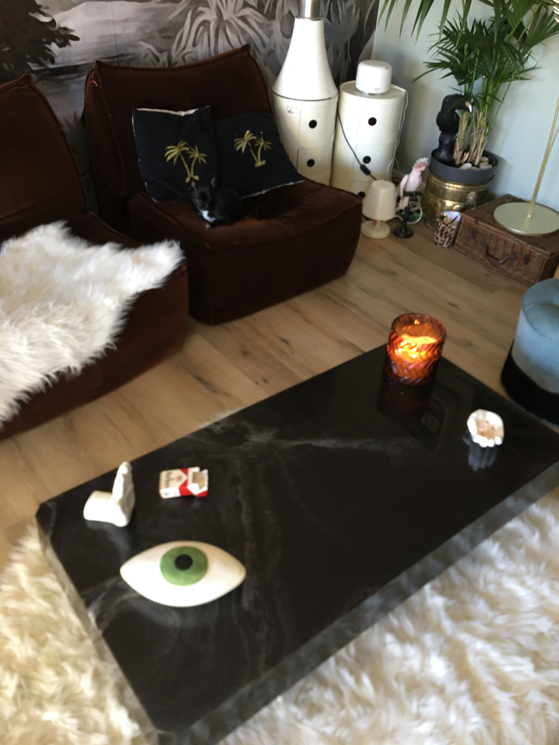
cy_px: 372
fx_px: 624
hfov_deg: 48.2
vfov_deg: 61.7
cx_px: 280
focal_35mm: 29
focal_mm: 4.15
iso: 50
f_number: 2.2
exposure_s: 1/17
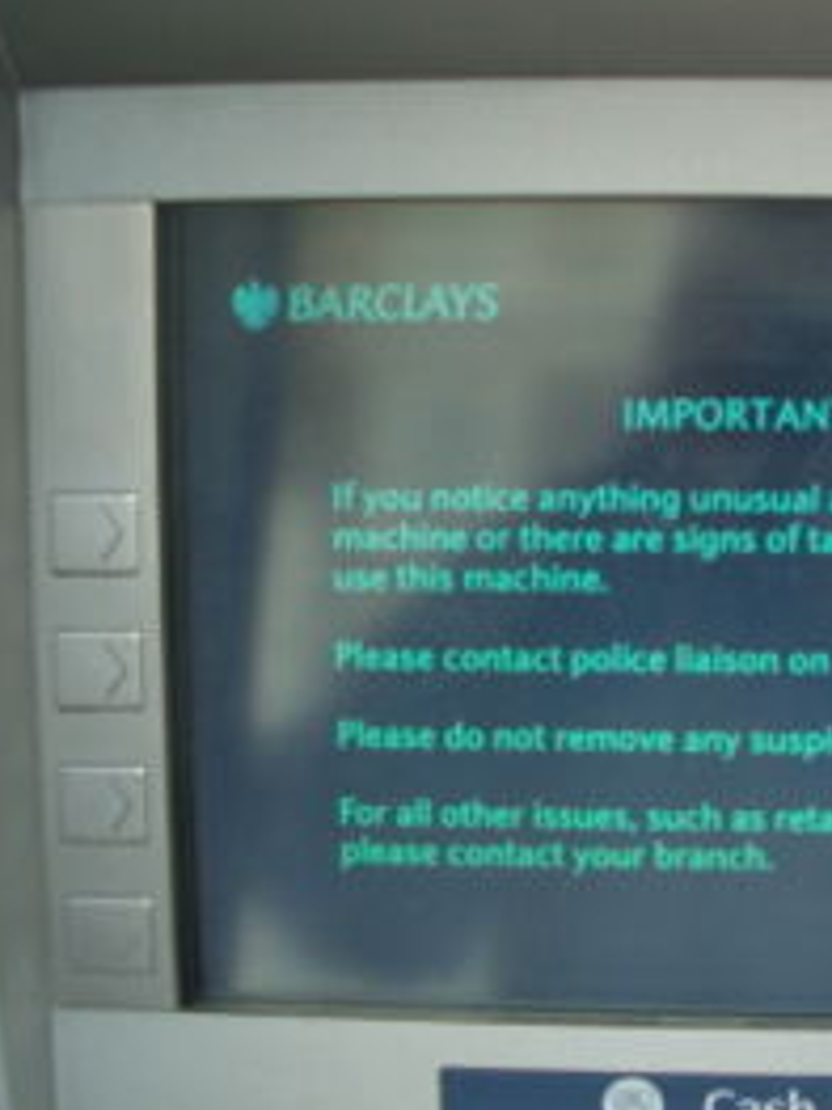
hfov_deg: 22.5
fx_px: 2053
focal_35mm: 64
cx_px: 718
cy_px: 620
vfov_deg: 30.3
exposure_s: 1/80
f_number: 2.6
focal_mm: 5.8
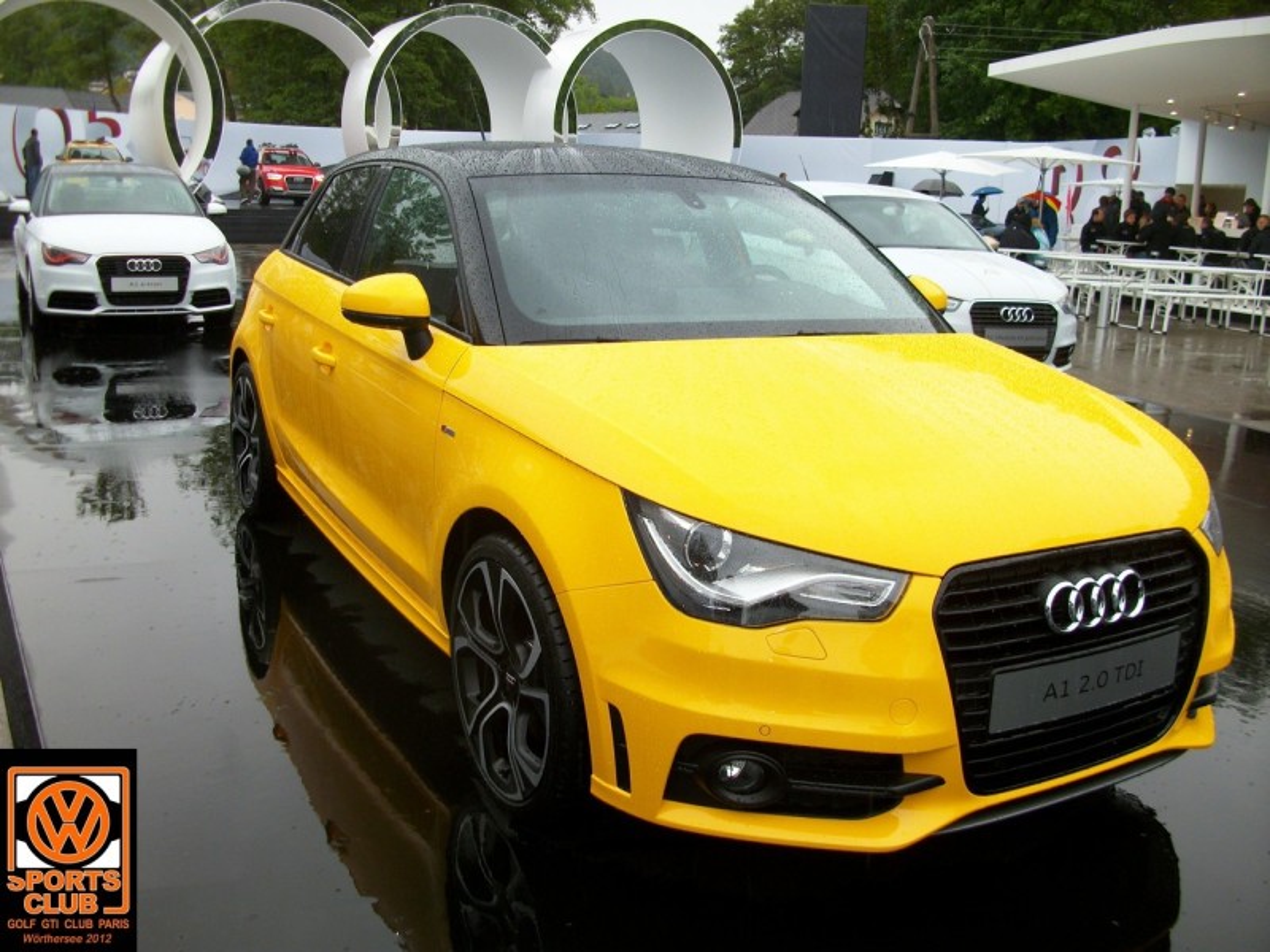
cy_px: 476
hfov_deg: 54.0
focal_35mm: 34
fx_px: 1247
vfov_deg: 41.8
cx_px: 635
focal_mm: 5.7
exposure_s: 1/177
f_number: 2.9
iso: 80
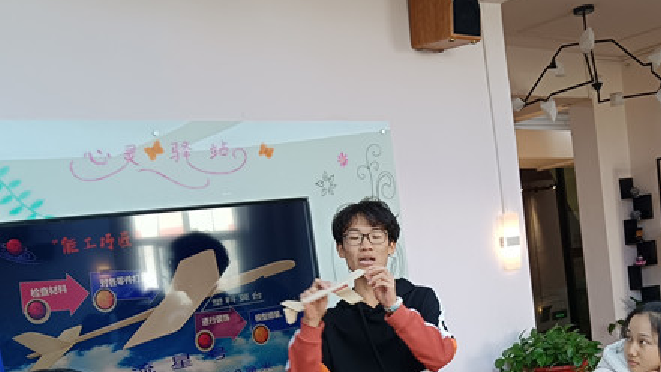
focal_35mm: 49
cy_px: 352
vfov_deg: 23.6
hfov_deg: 41.9
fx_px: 859
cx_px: 396
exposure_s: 1/50
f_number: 1.9
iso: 185
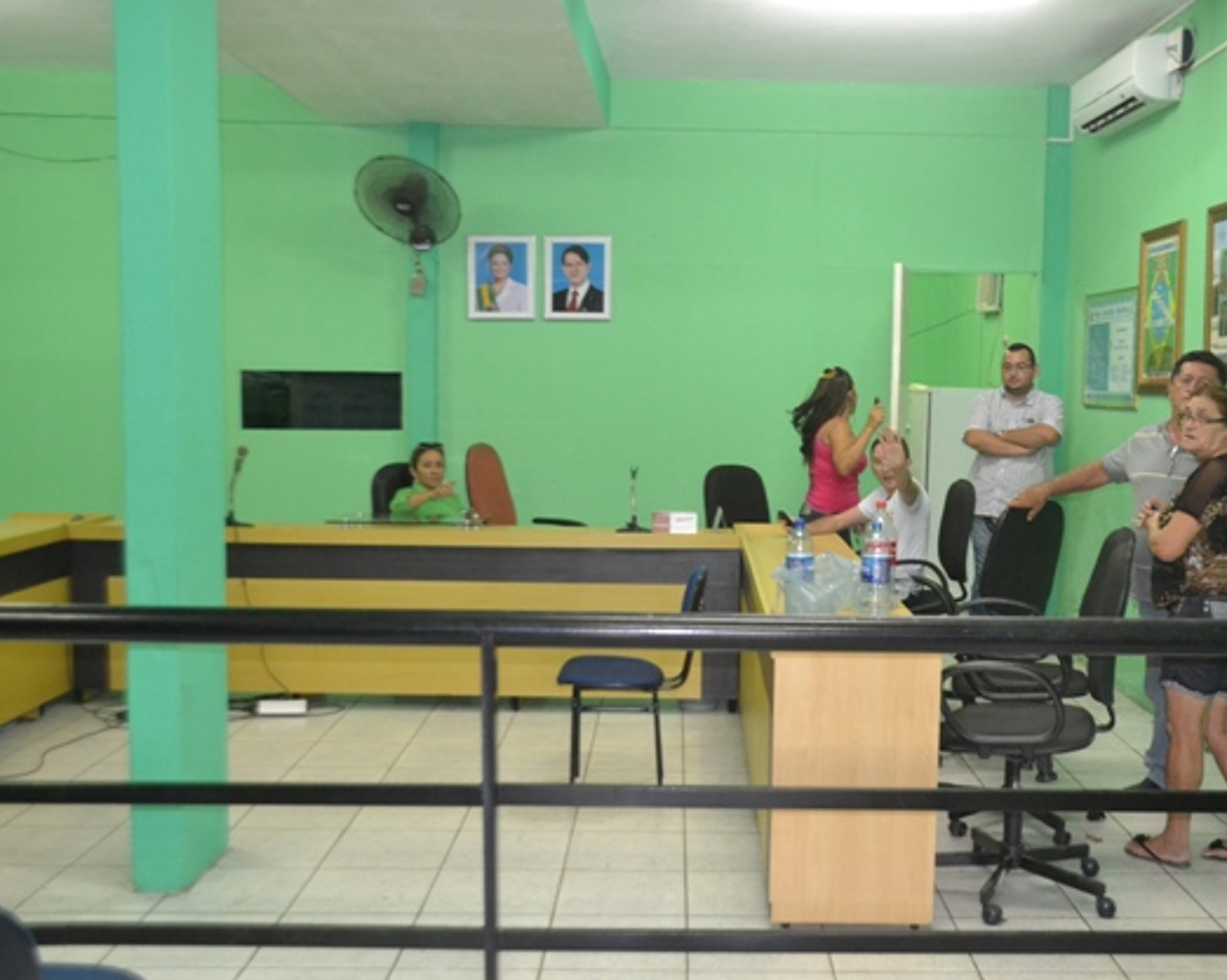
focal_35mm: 38
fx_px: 1379
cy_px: 497
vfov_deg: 39.1
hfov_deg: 47.8
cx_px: 715
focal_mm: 22
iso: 2800
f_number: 3.8
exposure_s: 1/60
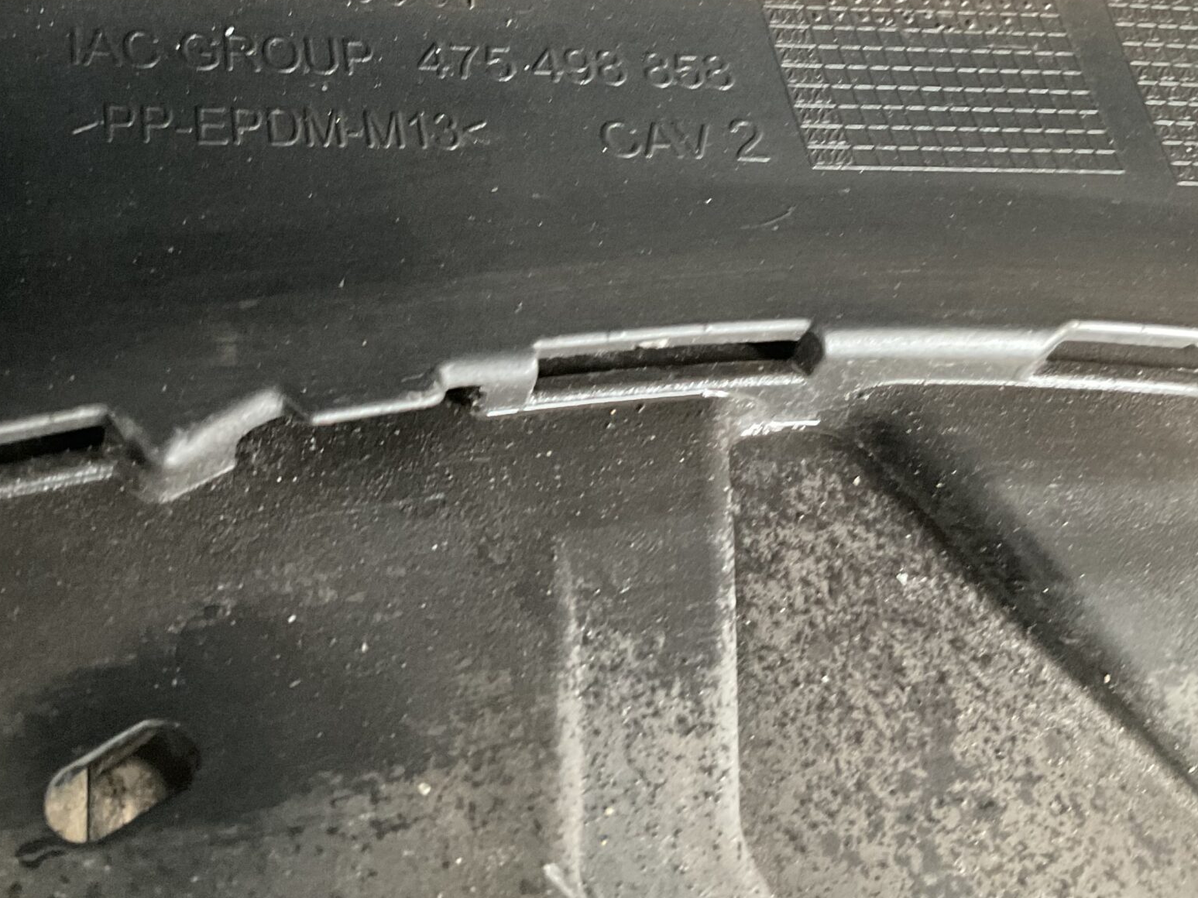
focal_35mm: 48
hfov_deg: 39.3
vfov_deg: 29.5
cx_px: 424
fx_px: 1661
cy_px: 175
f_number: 1.8
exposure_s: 1/25
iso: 400
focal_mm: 3
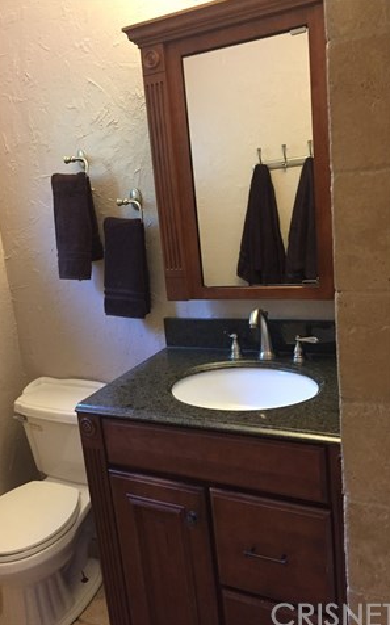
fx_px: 528
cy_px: 312
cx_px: 160
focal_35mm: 31
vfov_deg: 61.3
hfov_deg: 40.4
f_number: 2.2
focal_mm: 4.15
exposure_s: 1/30
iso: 200
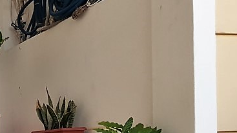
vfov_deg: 14.6
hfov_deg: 23.2
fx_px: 497
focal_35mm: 79
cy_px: 180
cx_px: -85
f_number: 1.7
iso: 200
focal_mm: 4.3
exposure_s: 1/21
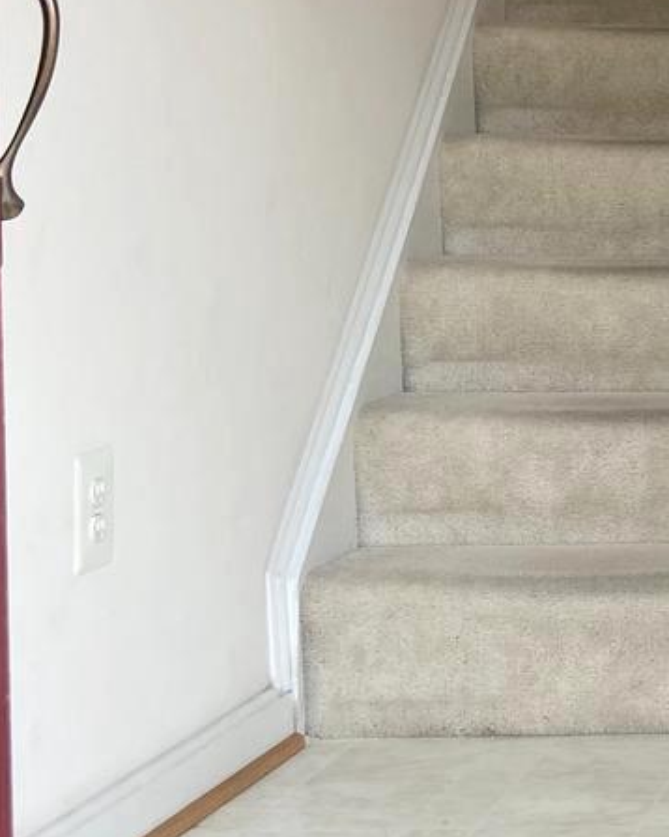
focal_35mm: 87
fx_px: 2155
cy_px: 277
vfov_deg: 21.9
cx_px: 1043
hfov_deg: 16.0
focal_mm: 4.25
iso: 32
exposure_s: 1/273
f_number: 1.8
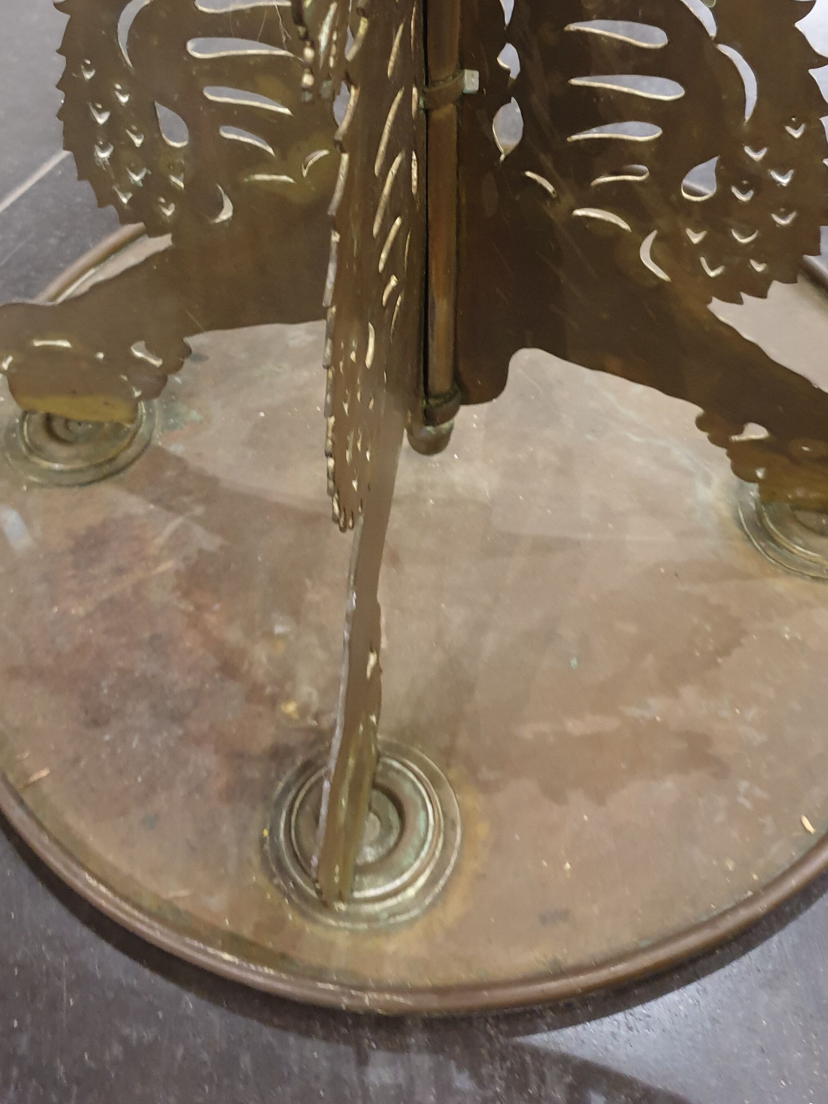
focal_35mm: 39
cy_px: 297
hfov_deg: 36.8
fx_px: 1244
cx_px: 409
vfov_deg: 46.4
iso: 250
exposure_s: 1/17
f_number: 1.5
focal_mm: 4.3
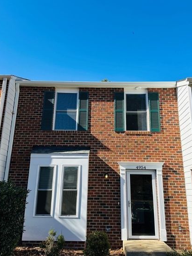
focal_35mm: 29
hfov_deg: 48.2
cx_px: 102
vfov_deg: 61.6
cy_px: 124
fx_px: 214
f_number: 1.78
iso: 80
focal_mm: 6.86
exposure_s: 1/2525
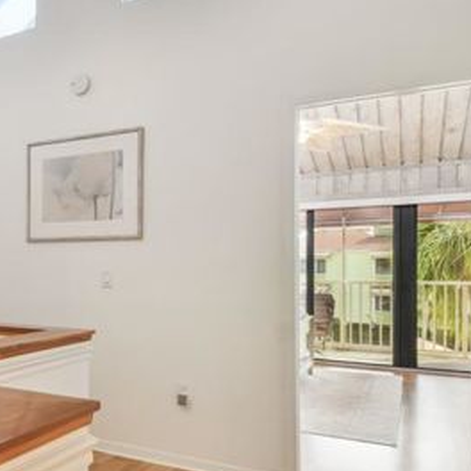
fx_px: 523
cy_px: 213
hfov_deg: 41.8
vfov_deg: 48.4
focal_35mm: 34
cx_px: -4
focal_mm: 10
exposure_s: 1/5
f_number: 7.1
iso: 100
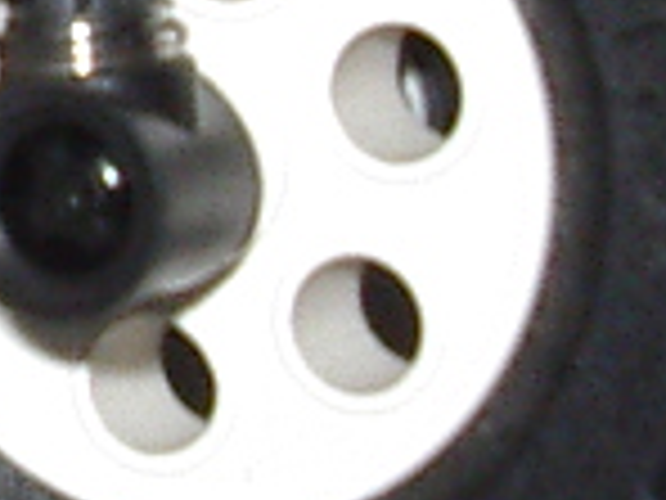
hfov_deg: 7.0
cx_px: -999
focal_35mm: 263
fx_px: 5060
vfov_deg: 5.5
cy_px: -523
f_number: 4.8
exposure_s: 1/60
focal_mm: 5.8
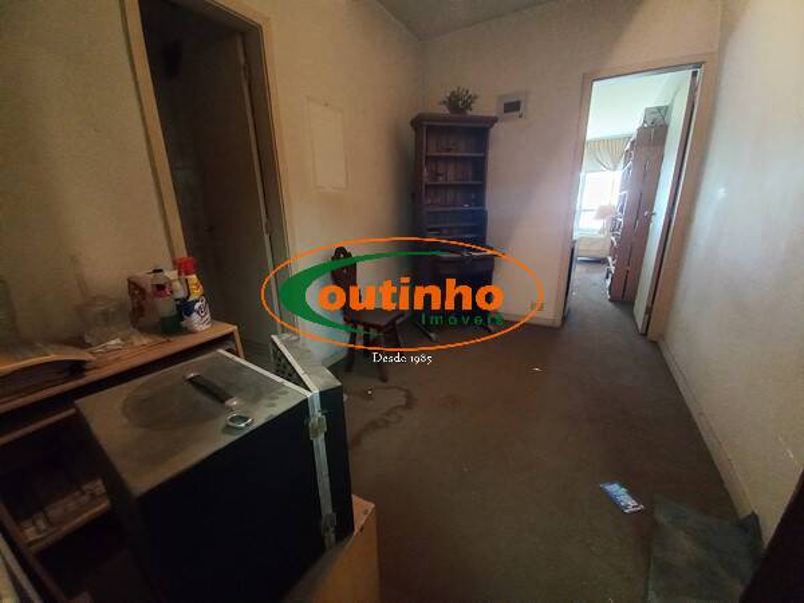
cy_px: 302
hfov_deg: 106.2
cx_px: 402
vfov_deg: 89.9
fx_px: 302
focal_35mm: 13
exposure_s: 1/15
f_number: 2.2
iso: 400
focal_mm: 1.42
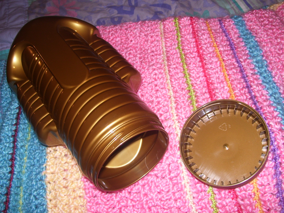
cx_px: 142
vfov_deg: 39.7
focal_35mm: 36
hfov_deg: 51.4
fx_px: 295
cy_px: 106
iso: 80
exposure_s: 1/60
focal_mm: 6
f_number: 2.7
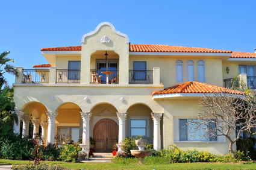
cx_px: 128
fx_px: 341
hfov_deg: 41.2
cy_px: 85
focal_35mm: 48
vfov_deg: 28.0
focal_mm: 32
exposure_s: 1/250
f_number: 6.3
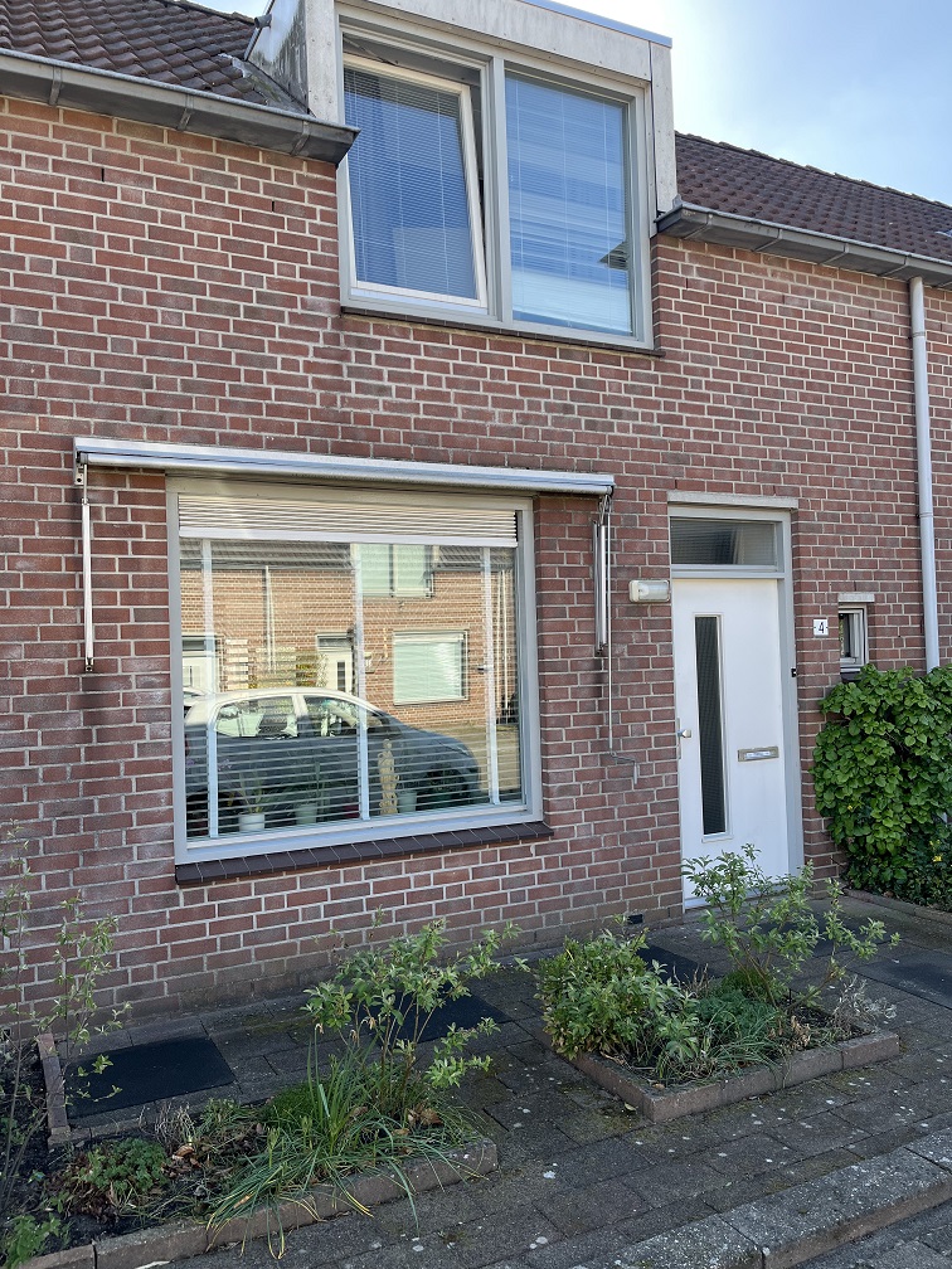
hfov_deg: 53.1
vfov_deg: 67.3
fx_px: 953
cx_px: 476
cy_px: 634
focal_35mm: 26
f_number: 1.6
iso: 50
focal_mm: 5.1
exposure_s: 1/639
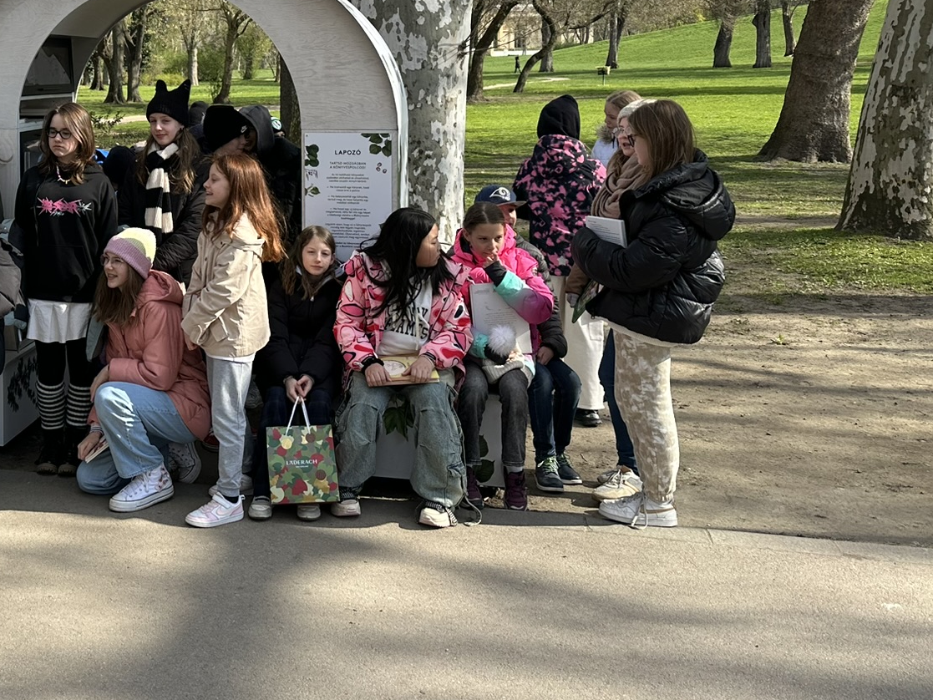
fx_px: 1186
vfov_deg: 32.0
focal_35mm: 44
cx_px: 149
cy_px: 134
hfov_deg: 40.6
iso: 80
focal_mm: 6.86
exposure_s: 1/1495
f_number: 1.78
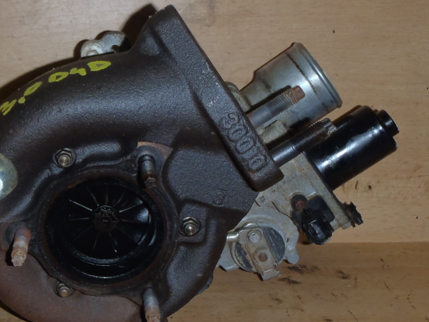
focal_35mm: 63
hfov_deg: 29.9
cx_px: 76
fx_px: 781
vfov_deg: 23.3
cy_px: 157
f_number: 4.6
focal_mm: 6.83
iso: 100
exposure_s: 1/40
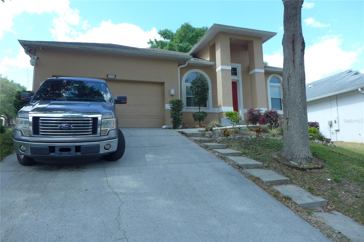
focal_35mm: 24
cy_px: 121
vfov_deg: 53.1
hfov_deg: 73.8
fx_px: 243
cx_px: 182
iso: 80
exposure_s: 1/125
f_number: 2
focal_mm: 4.7
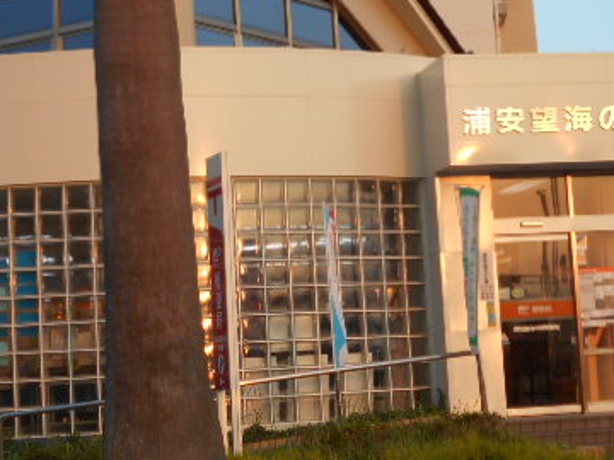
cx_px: 263
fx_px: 1827
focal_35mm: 103
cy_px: 133
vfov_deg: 14.3
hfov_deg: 19.1
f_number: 4.9
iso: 80
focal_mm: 10
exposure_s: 1/100
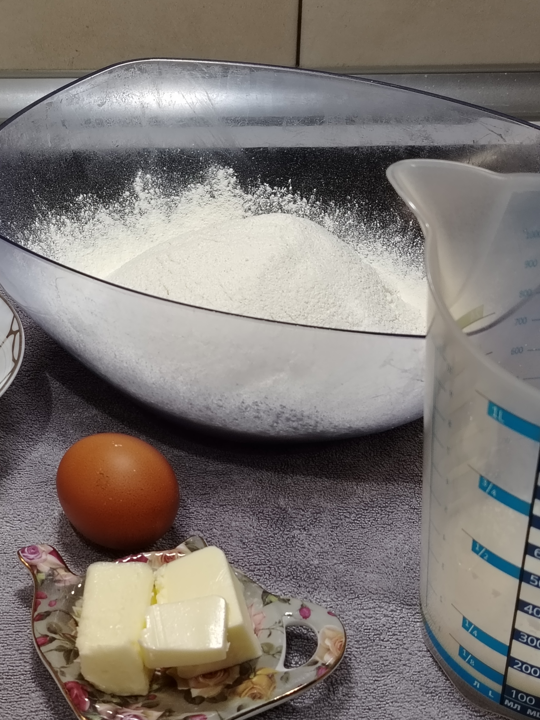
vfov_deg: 29.8
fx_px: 1352
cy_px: 362
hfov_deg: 22.4
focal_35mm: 65
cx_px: 156
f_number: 1.75
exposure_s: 1/50
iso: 594
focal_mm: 5.25
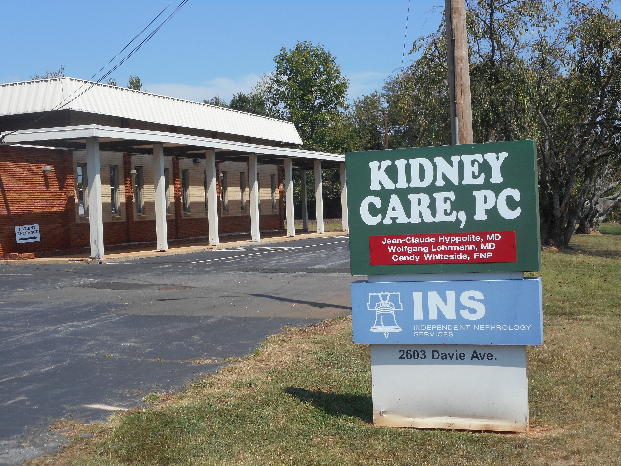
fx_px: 915
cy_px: 233
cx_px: 310
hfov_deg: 37.5
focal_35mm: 51
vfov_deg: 28.6
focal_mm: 9.1
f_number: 4.9
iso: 80
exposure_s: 1/500
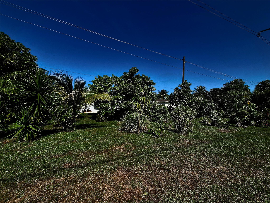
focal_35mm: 13
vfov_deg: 89.9
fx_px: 101
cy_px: 102
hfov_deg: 106.2
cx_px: 135
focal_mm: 2.2
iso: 50
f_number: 2.2
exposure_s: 1/3333
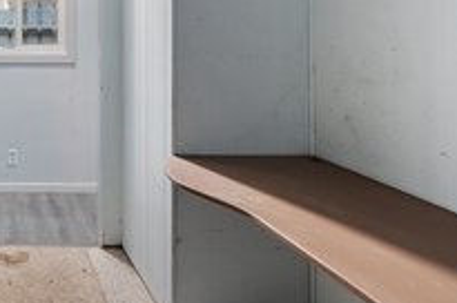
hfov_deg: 45.0
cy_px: 0
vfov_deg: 35.1
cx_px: -23
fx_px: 431
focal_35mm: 34
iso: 400
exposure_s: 1/1.25
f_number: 7.1
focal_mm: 16
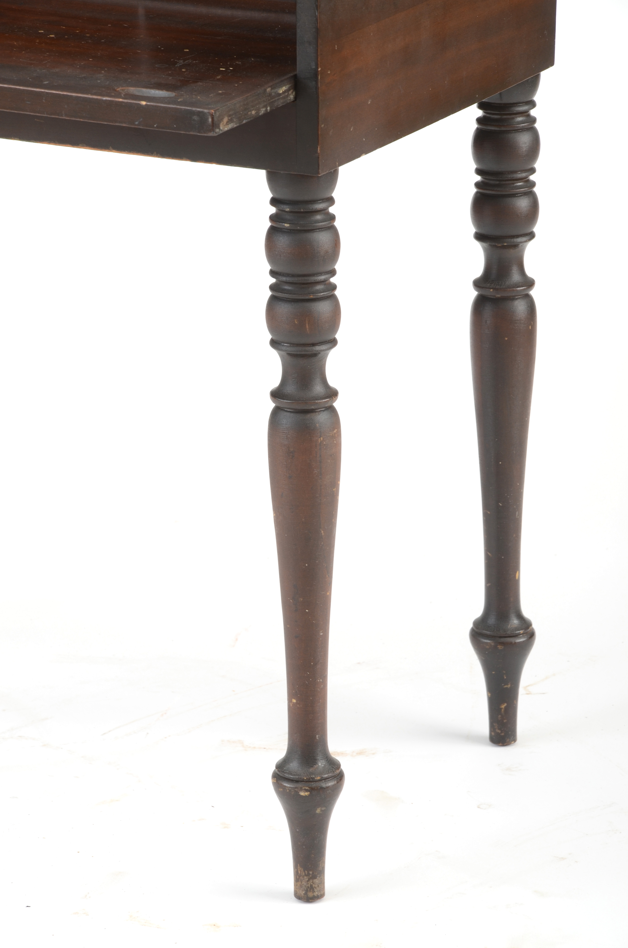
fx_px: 3864
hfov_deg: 9.3
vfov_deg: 14.0
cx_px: 314
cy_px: 474
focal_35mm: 147
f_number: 9
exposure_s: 1/125
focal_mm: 98
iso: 200
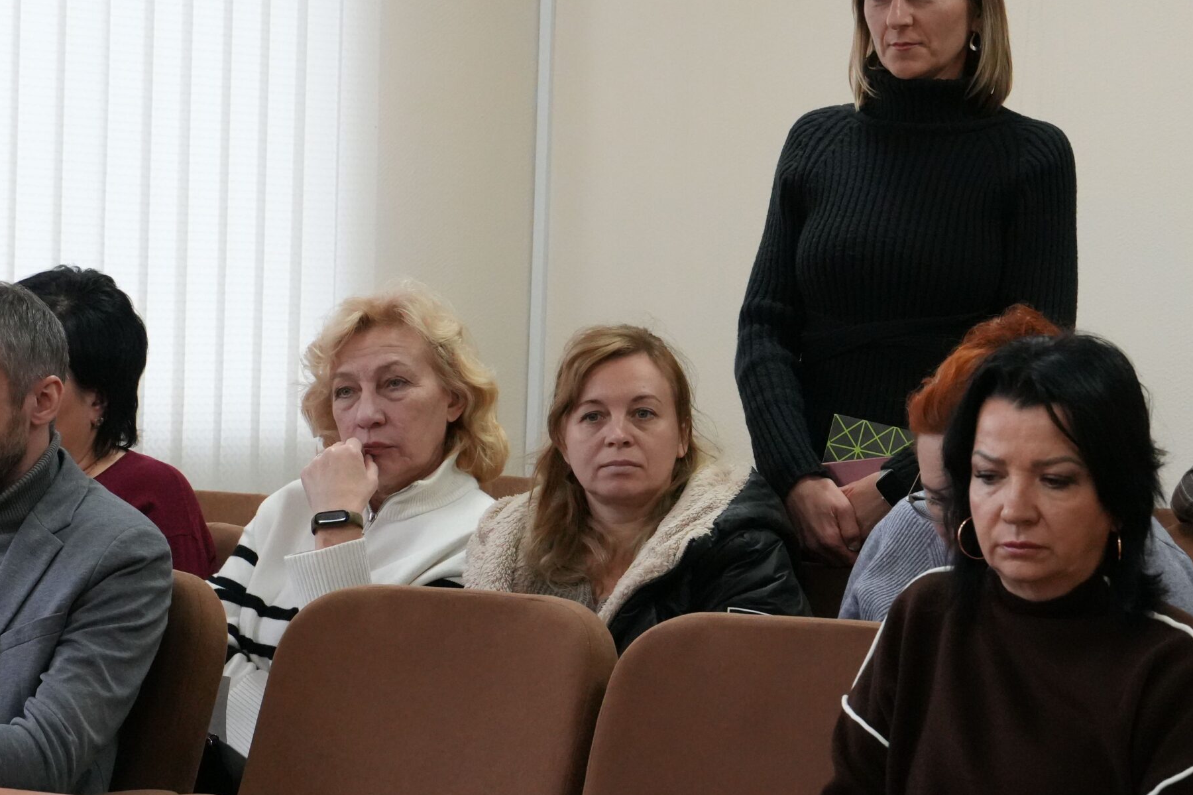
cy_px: 265
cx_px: 792
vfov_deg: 10.7
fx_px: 4240
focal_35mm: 128
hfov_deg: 16.0
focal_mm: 60
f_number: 8
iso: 5000
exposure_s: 1/100
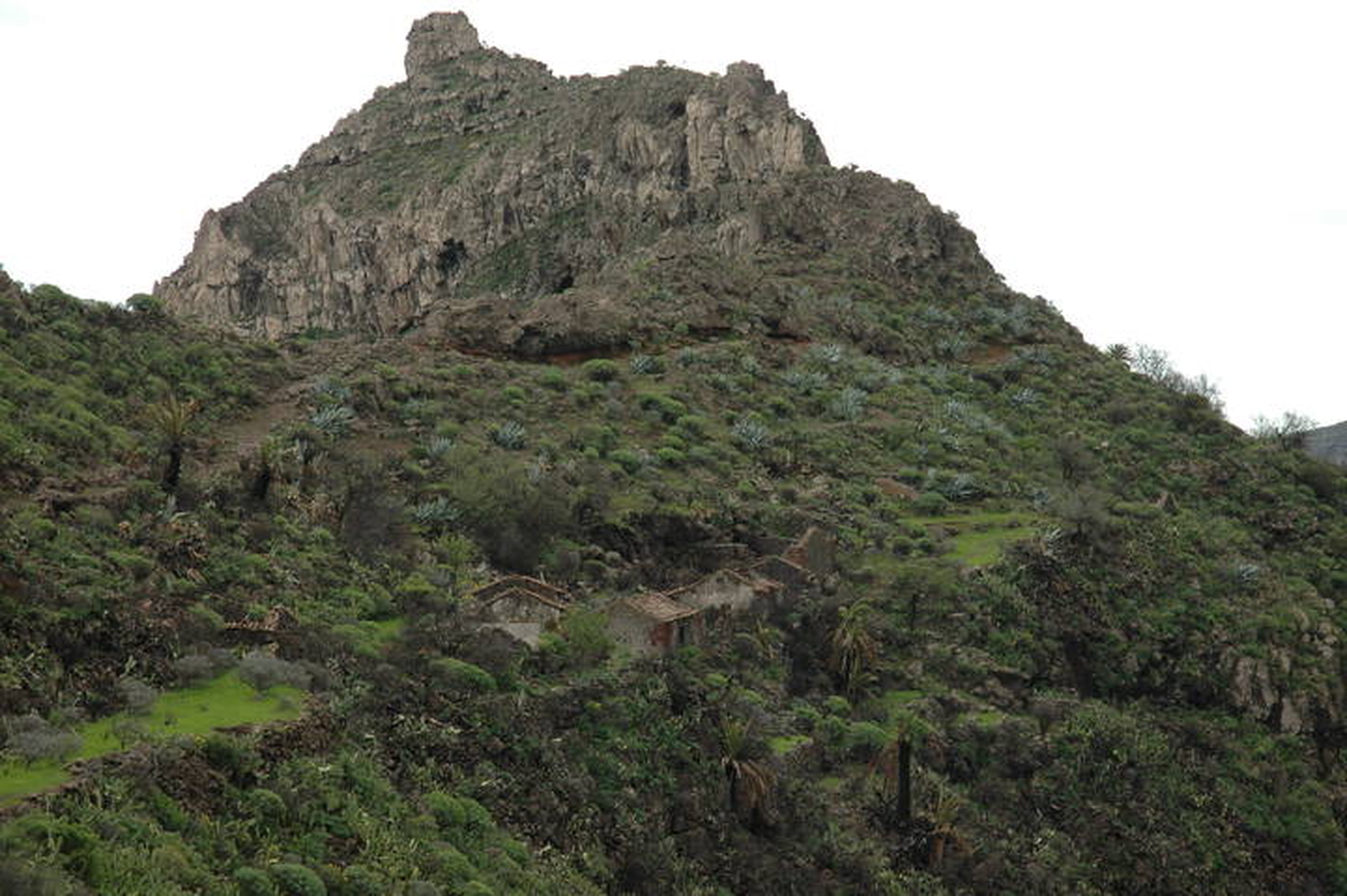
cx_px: 674
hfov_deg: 21.9
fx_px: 3477
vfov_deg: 14.7
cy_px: 448
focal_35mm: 93
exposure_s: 1/200
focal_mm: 62
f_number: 7.1
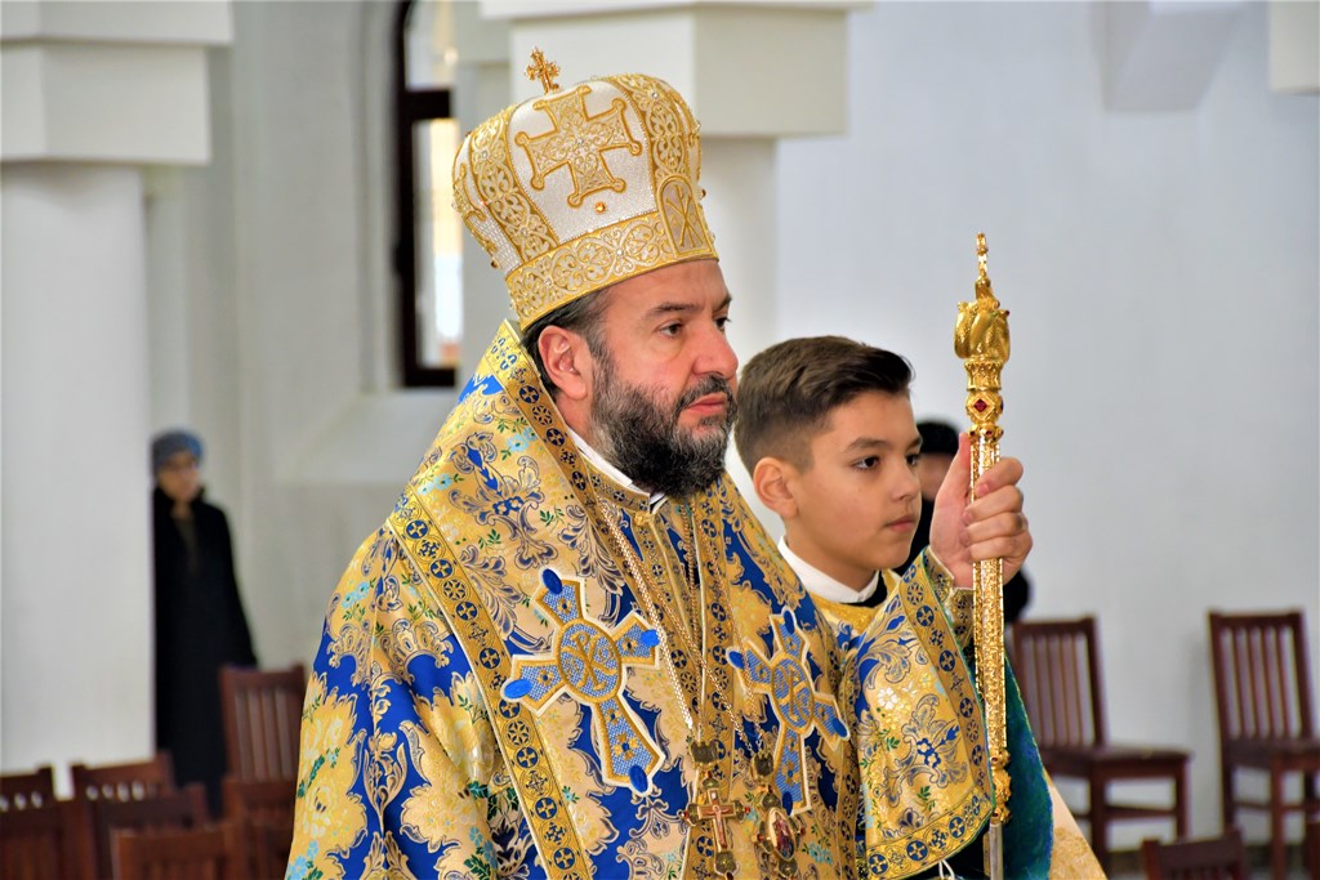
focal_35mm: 157
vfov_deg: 8.7
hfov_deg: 13.1
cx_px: 660
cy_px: 440
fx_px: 5757
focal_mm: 105
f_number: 5.6
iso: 720
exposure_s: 1/60
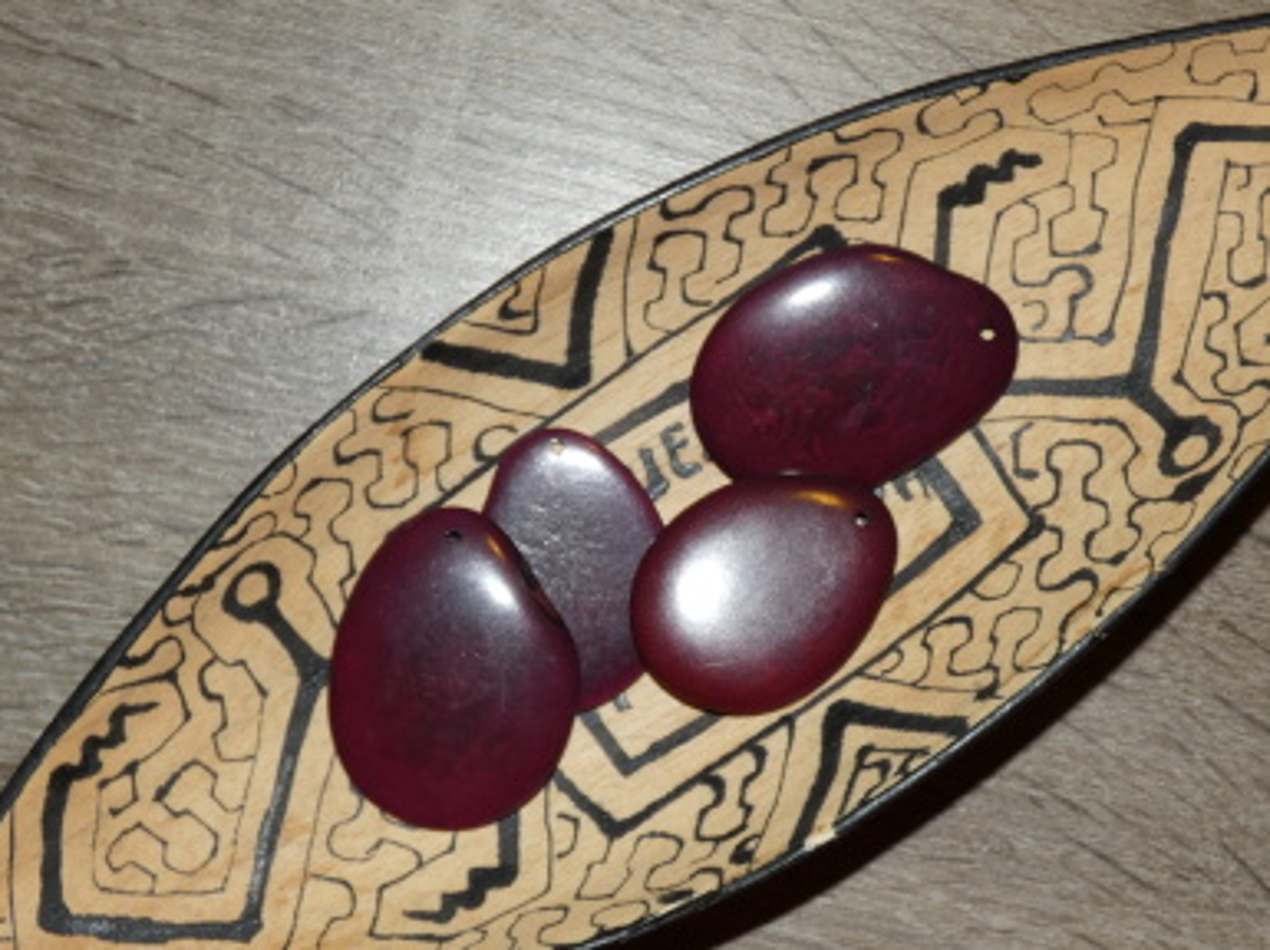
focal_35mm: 65
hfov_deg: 29.8
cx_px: 703
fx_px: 2383
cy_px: 579
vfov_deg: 22.5
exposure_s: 1/60
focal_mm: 9
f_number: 3.9
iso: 80
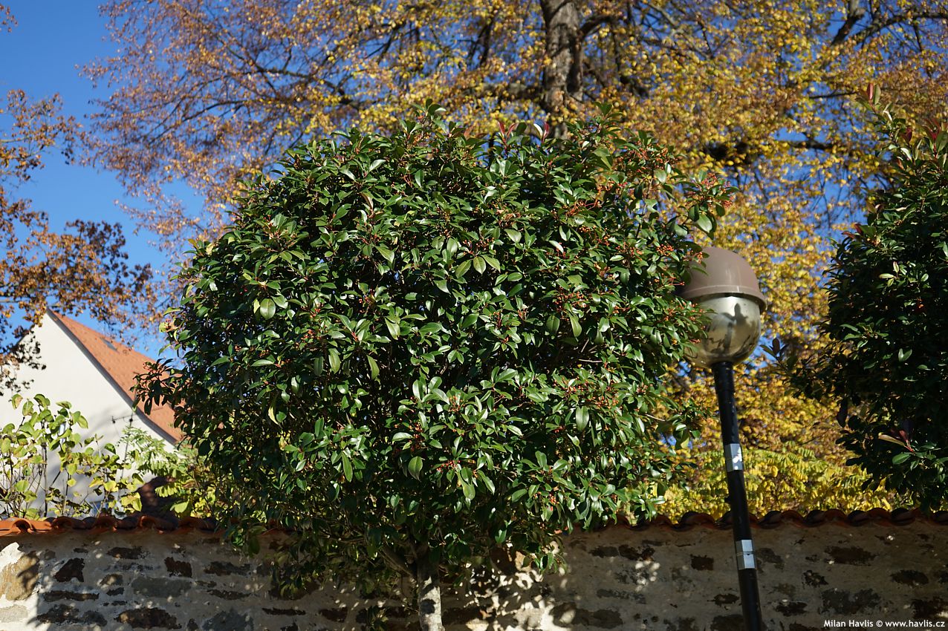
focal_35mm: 39
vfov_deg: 34.2
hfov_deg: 49.6
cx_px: 474
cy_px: 316
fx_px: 1027
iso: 100
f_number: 4
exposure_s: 1/500
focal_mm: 39
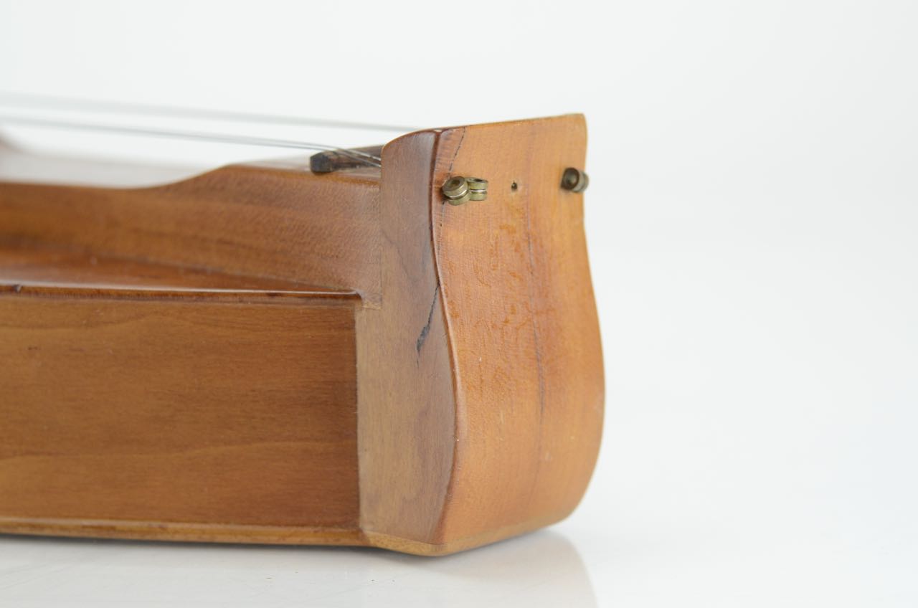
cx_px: 459
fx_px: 2290
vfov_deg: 15.1
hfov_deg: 22.7
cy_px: 304
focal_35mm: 90
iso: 640
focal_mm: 60
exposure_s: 1/125
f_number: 5.6
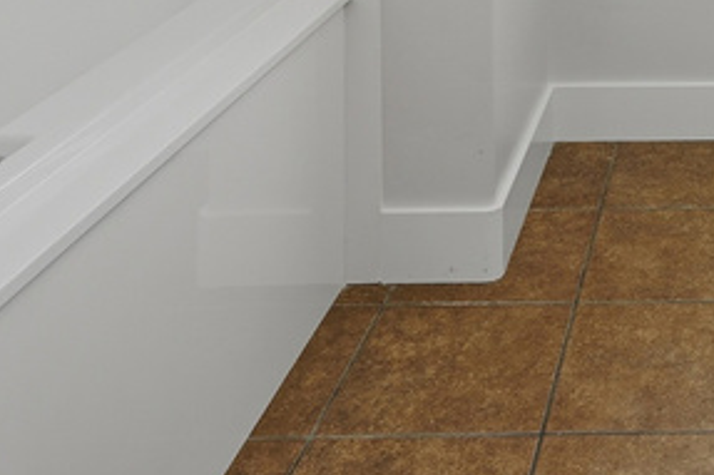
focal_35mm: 57
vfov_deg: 18.8
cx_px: 766
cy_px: -361
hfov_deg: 31.5
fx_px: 1130
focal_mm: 16
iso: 250
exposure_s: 1/1250
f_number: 9
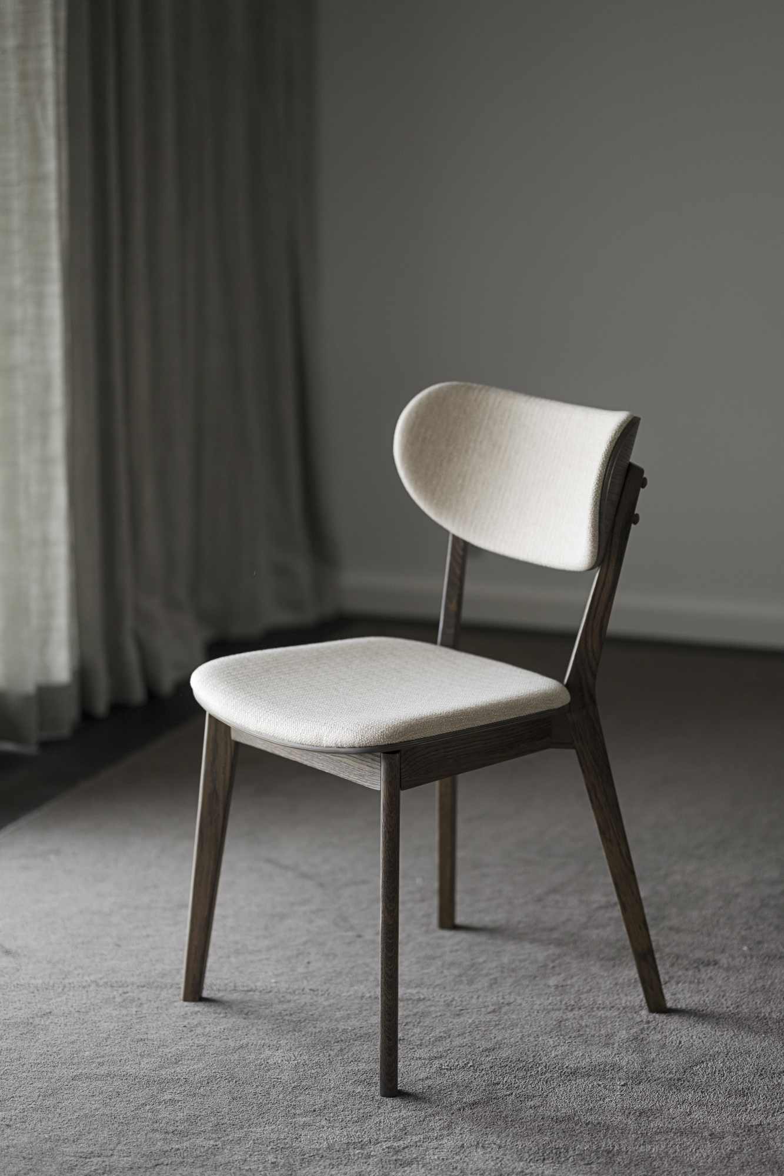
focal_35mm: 85
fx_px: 2777
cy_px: 588
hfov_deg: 16.1
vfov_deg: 23.9
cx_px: 392
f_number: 1.8
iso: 320
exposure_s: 1/80
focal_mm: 85
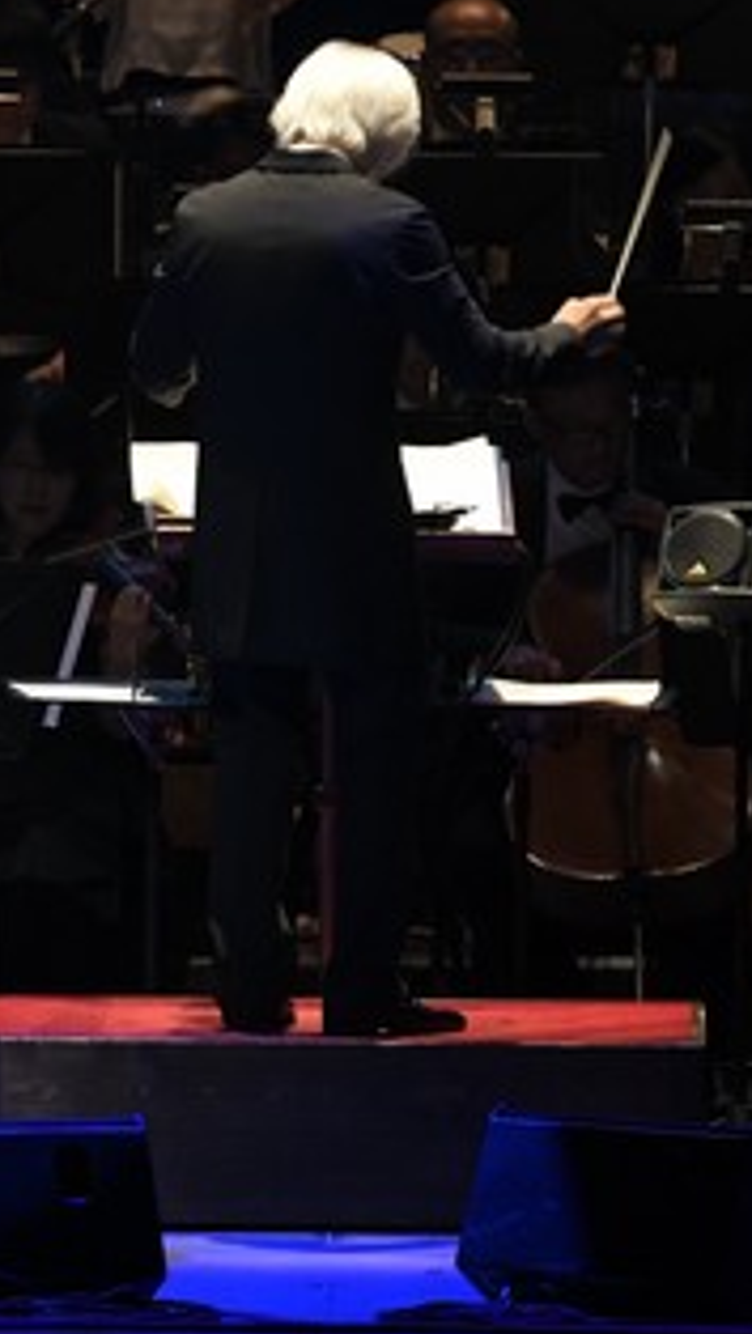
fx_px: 24491
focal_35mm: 692
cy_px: 614
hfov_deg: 1.8
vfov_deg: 3.1
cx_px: -187
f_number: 4.8
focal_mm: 270
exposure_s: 1/250
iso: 2500
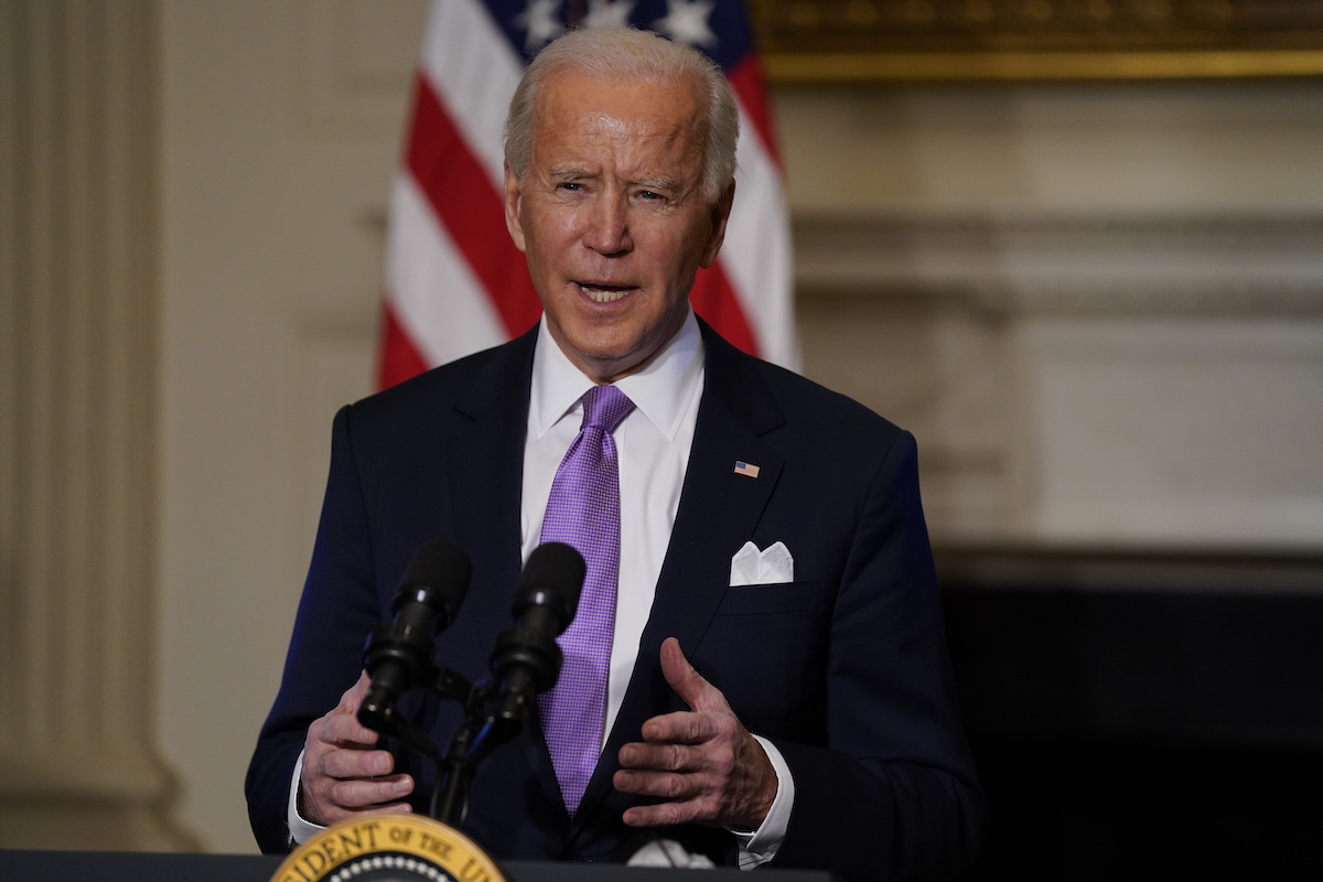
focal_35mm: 174
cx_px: 662
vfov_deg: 7.9
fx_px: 6394
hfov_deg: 11.8
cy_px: 441
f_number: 2.8
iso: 2000
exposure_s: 1/500
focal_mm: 174
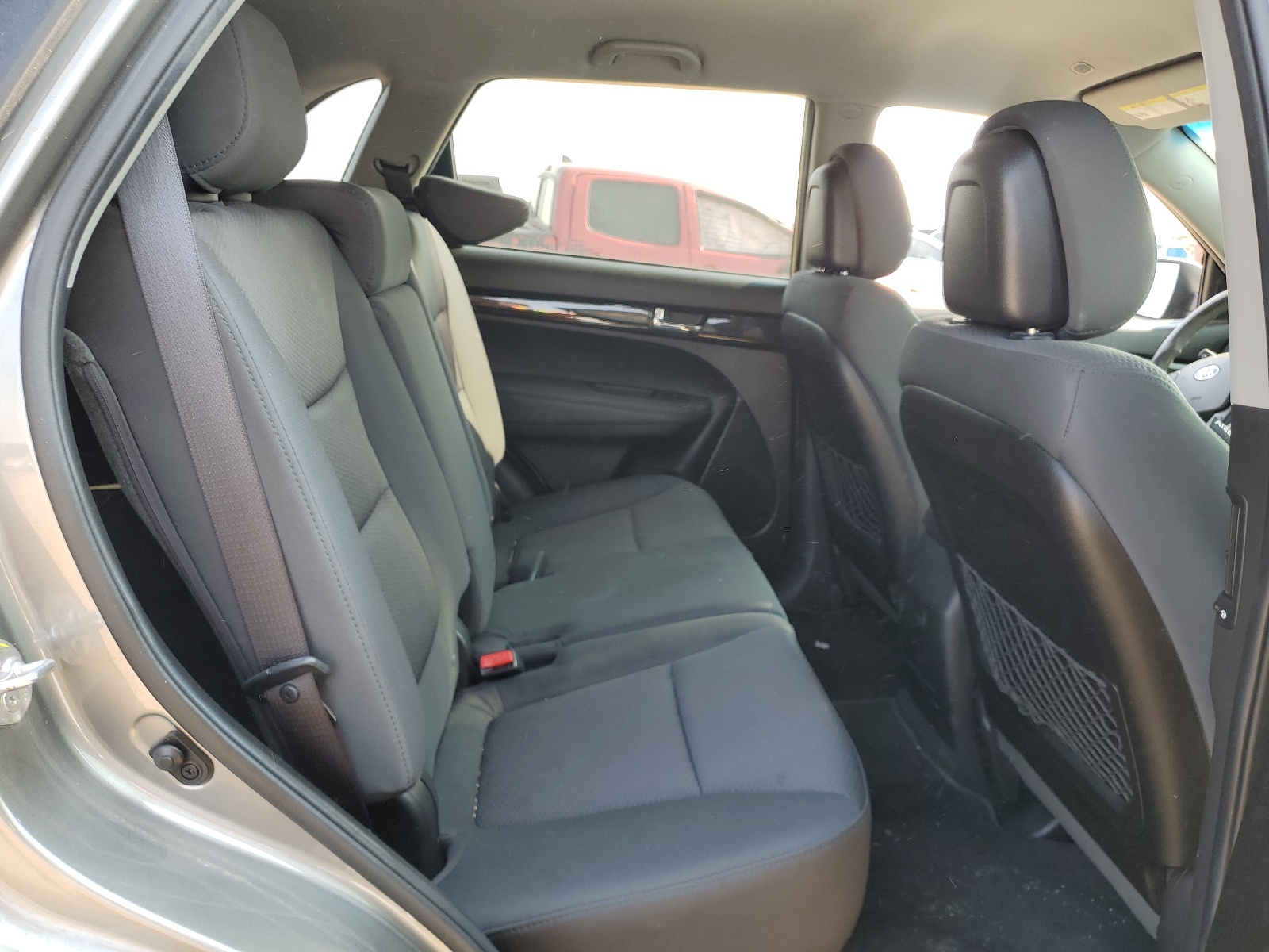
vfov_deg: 53.1
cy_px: 476
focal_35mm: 26
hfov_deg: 67.3
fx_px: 953
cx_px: 634
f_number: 1.5
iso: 50
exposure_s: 1/135
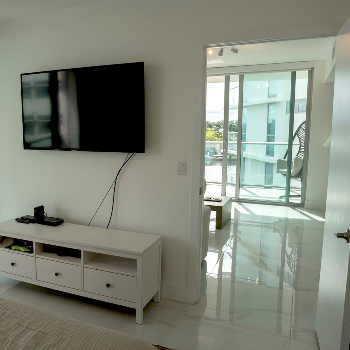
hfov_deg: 50.3
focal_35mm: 31
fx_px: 355
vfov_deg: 52.5
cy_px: 176
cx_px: 86
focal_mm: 16
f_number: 4.5
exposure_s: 1/200
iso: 100
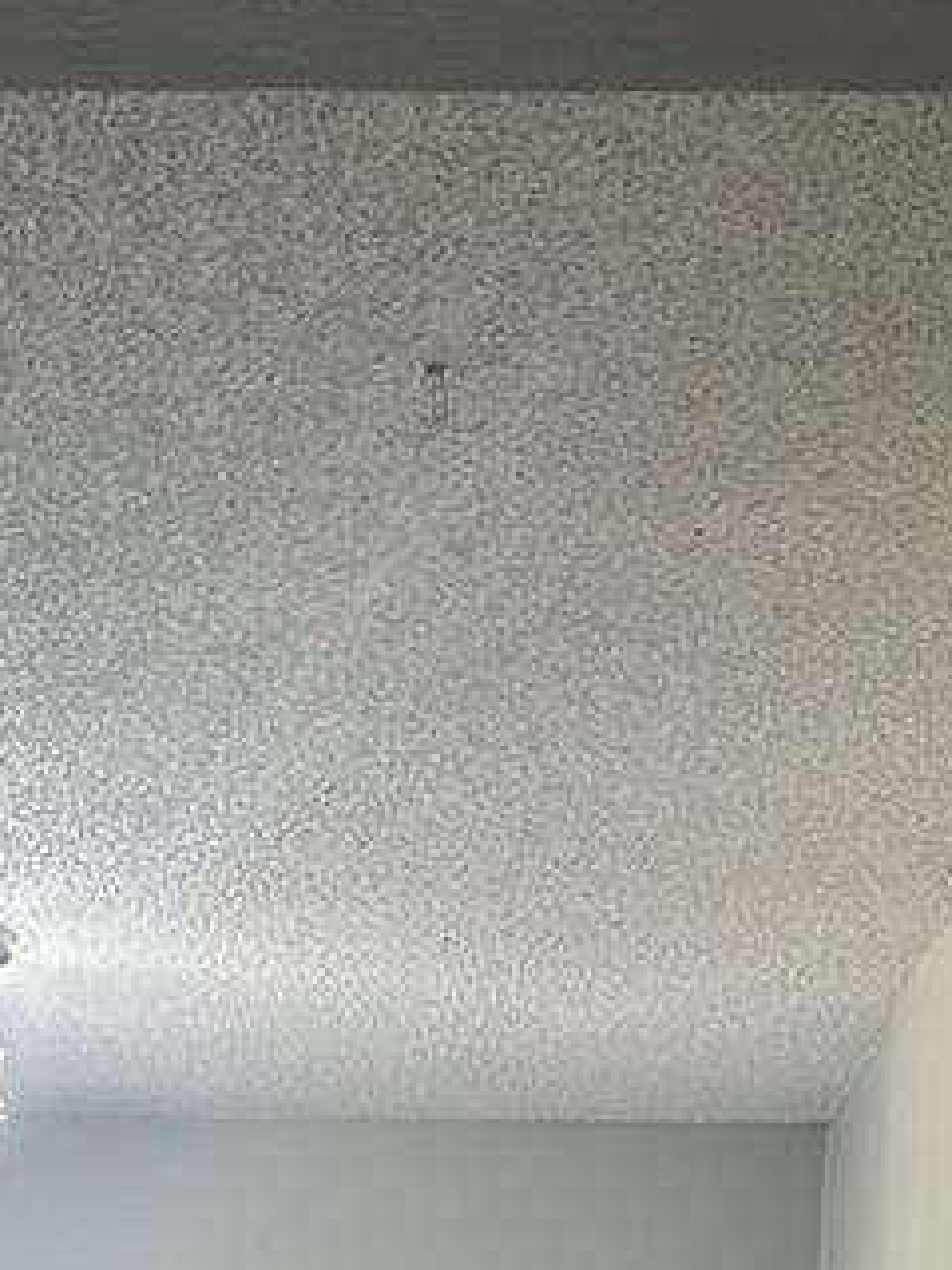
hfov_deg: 16.4
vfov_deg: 18.6
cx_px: 413
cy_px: 2044
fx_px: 3300
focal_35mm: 90
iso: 200
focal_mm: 6.86
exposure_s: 1/120
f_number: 1.78
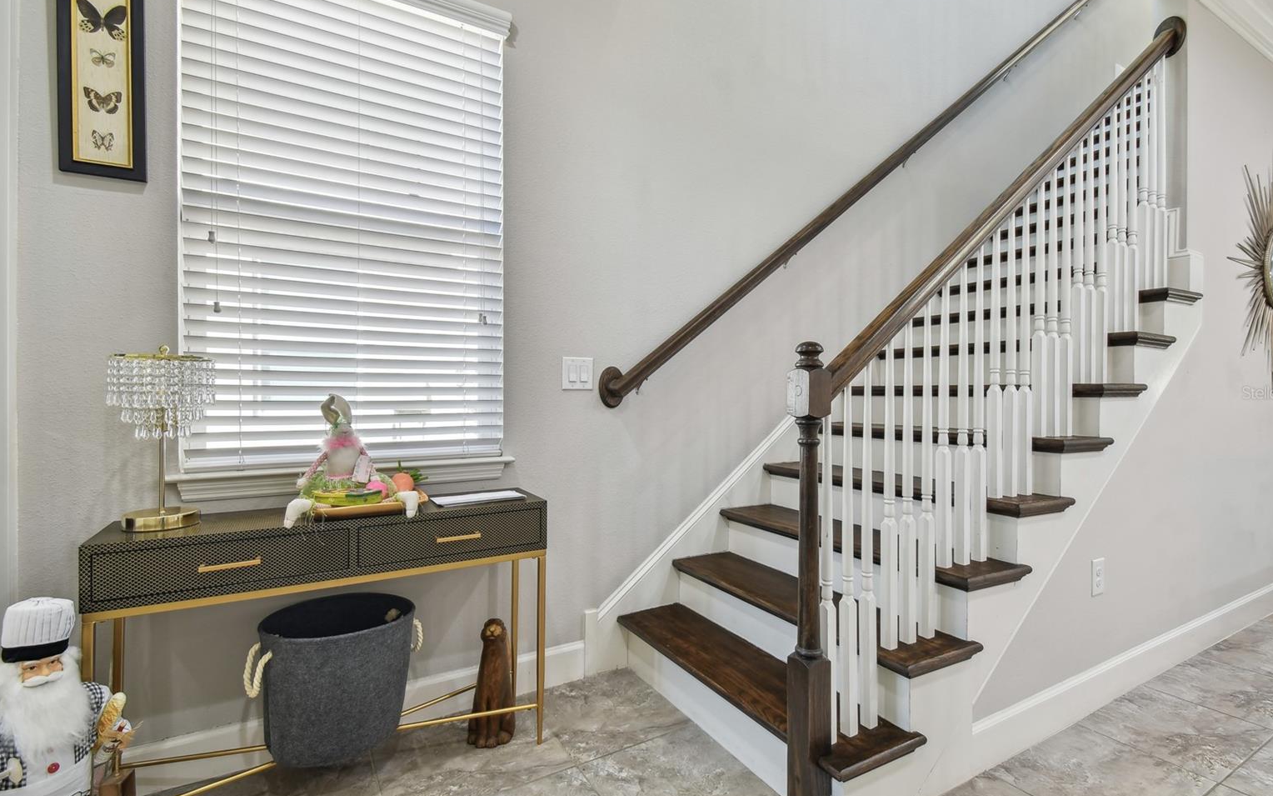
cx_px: 650
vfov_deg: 71.3
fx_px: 555
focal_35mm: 16
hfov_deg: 97.8
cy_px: 393
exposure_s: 1/6
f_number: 7.1
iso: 100
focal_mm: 10
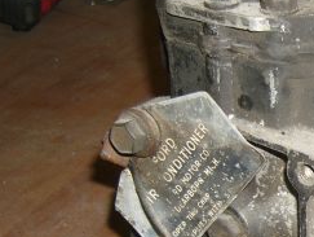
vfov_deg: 16.0
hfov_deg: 20.1
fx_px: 836
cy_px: 192
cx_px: 362
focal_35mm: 92
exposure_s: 1/60
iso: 50
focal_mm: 5.8
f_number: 2.8
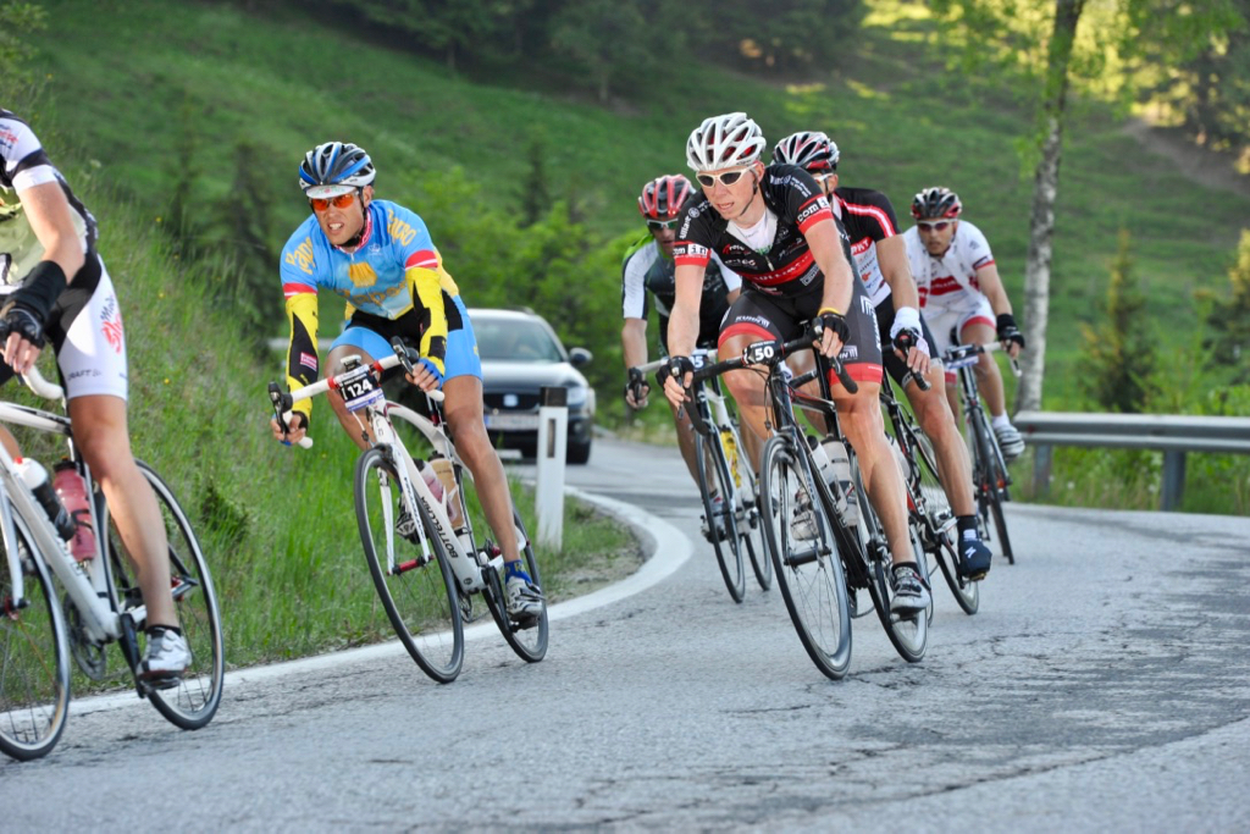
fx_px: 5730
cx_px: 625
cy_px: 417
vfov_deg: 8.3
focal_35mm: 165
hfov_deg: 12.5
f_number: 5.6
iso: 800
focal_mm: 165
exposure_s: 1/400
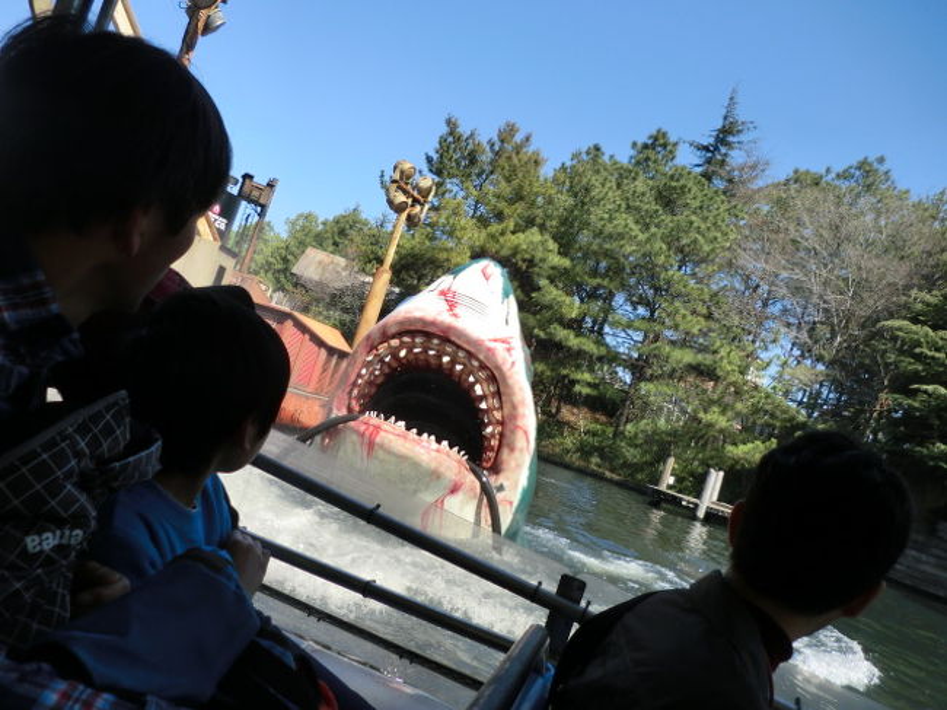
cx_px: 474
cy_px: 355
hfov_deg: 65.3
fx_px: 738
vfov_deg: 51.3
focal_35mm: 27
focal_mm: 4.9
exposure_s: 1/500
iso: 50
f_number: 3.2
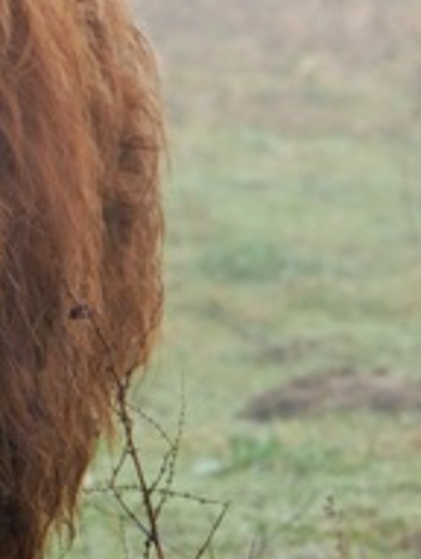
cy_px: 306
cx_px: -246
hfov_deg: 3.8
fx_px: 6319
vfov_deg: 5.1
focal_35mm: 391
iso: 400
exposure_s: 1/161
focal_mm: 61
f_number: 5.2
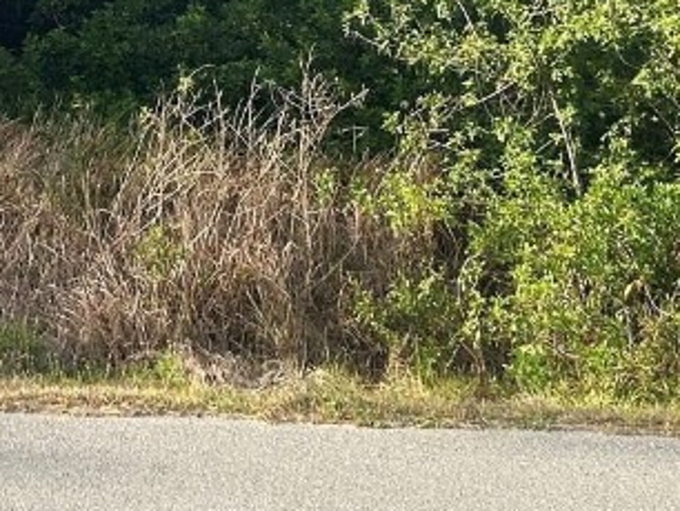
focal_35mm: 87
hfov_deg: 21.9
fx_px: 1710
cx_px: 60
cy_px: -209
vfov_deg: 15.9
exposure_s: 1/2513
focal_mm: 5.7
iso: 50
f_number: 1.5
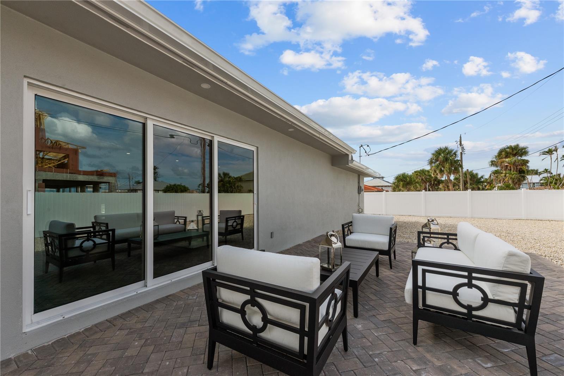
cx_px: 282
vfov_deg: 81.2
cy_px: 188
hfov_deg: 104.2
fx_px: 219
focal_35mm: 14
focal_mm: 14
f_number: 11
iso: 500
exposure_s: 1/800
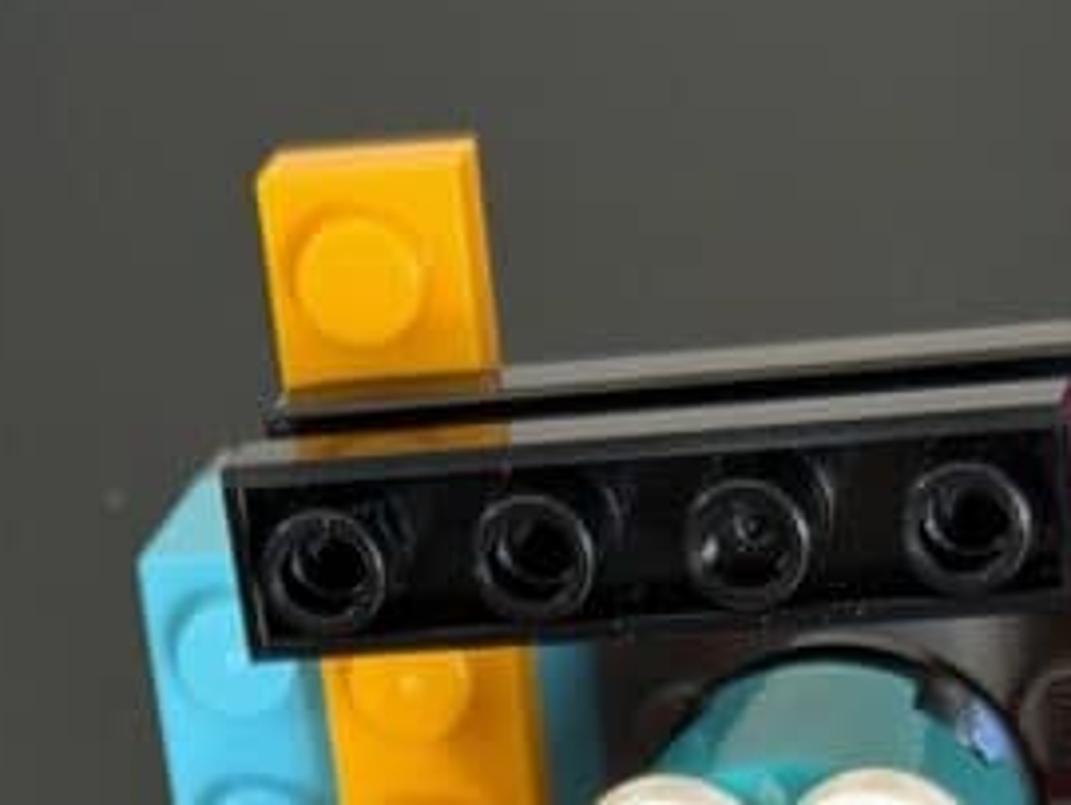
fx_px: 5636
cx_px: 131
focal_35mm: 182
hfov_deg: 10.8
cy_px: 1503
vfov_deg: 7.9
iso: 125
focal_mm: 6.76
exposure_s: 1/60
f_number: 1.78
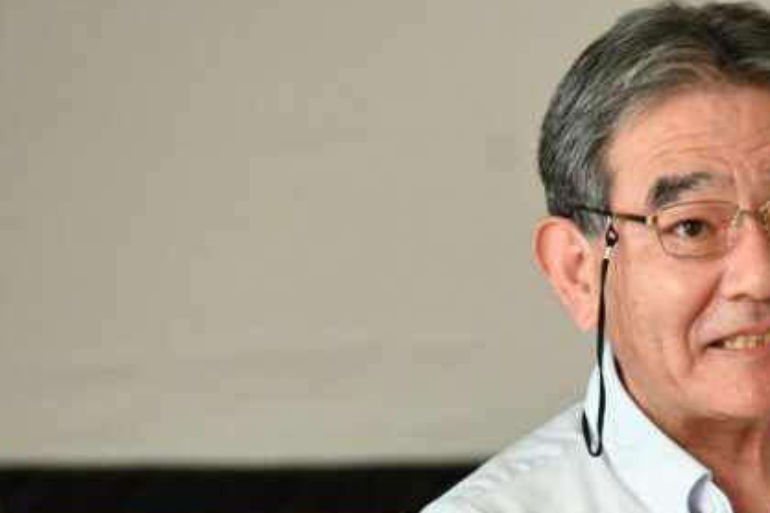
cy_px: 507
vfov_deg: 2.4
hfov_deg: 3.6
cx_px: 678
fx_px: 12217
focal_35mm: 571
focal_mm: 155
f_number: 5.3
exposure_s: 1/125
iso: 5600
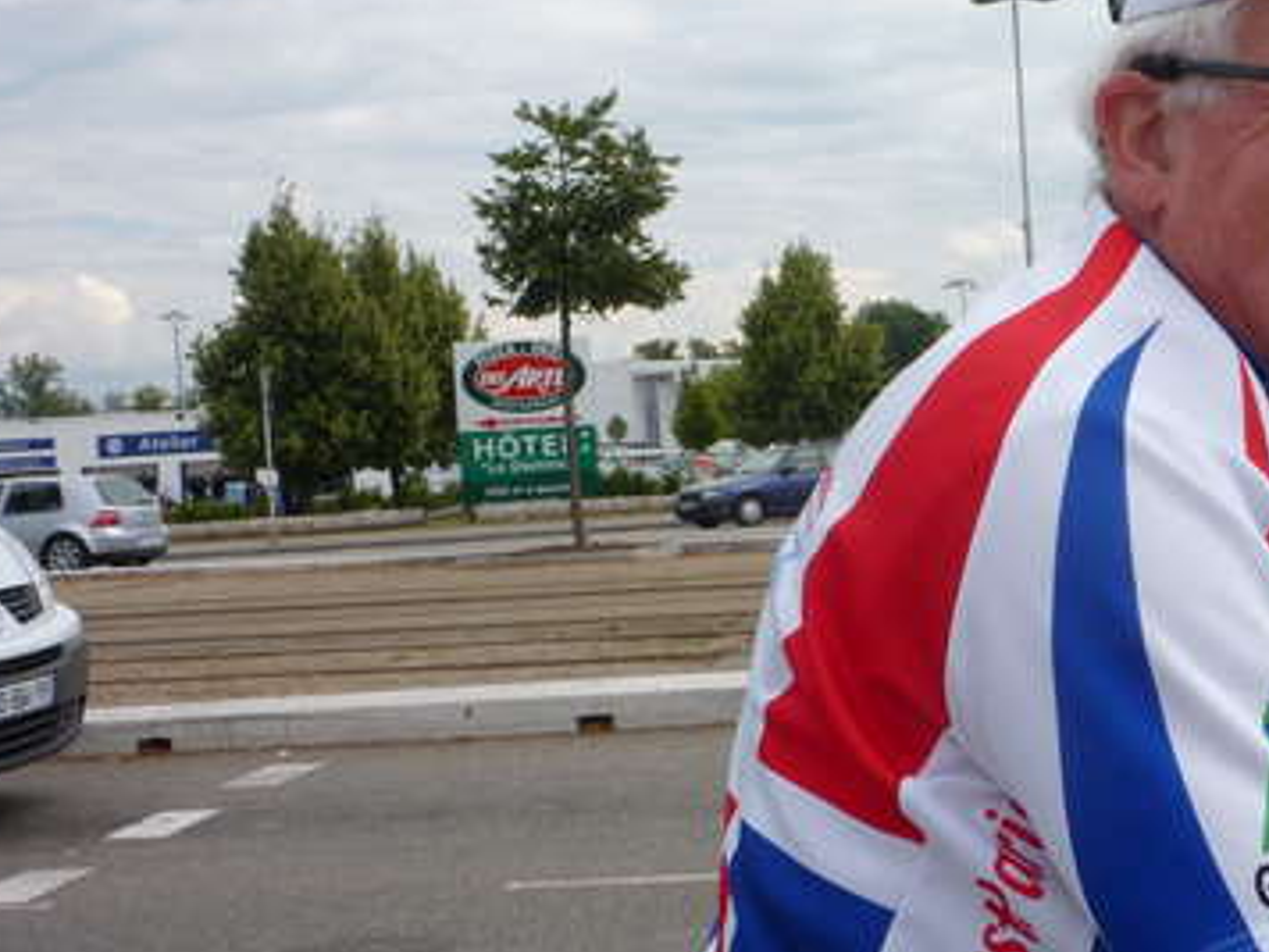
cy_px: 471
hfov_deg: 32.1
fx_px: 2163
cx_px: 955
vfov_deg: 24.8
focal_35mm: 59
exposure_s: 1/500
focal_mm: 5.7
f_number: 5
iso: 80
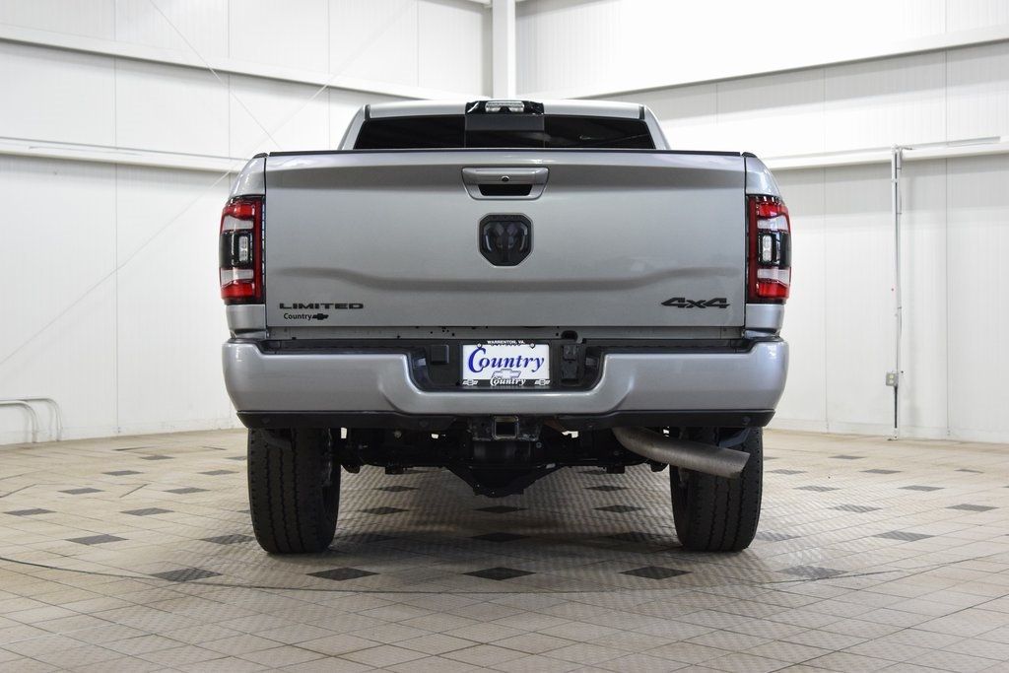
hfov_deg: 38.9
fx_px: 1430
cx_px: 504
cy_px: 336
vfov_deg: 26.5
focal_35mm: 51
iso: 1600
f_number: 5
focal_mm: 34
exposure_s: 1/60
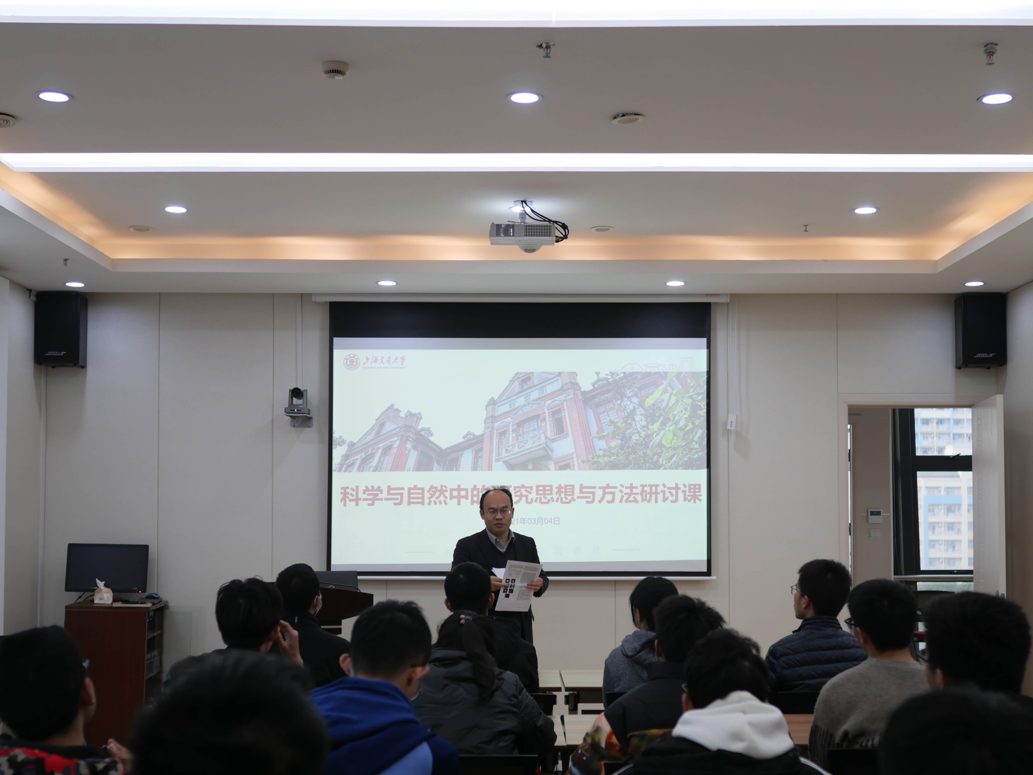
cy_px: 469
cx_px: 537
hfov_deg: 44.8
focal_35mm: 42
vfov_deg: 34.2
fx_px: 1253
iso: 200
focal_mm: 16
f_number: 1.4
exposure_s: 1/160
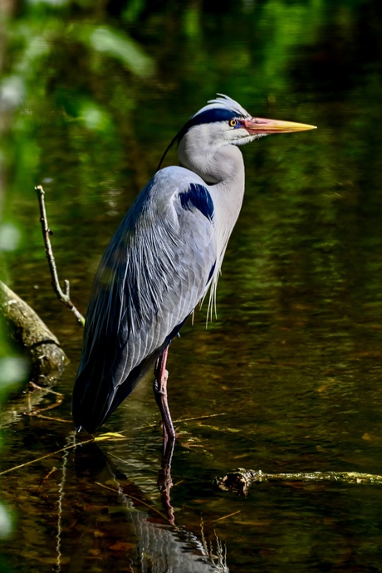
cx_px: 191
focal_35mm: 720
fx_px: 11459
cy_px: 286
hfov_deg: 1.9
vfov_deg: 2.9
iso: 1600
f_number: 9
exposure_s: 1/1600
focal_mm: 720
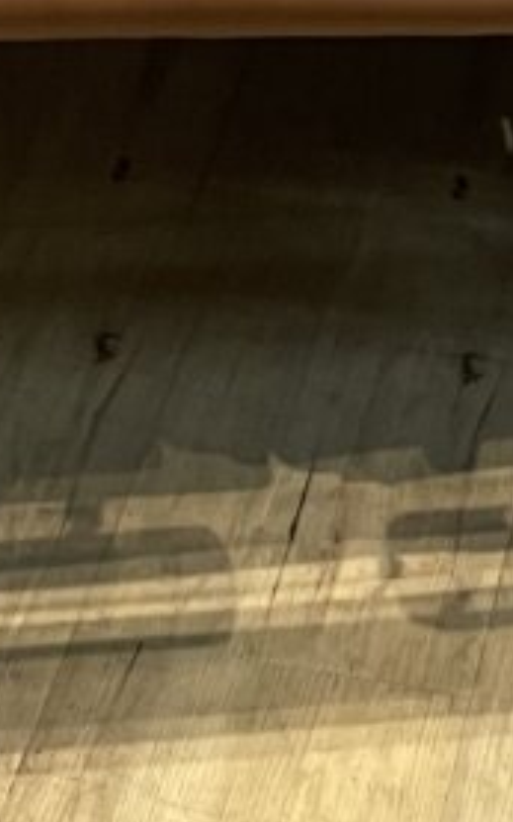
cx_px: 454
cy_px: -1027
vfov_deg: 11.4
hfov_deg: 8.2
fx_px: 3559
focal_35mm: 159
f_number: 1.6
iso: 100
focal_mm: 4.2
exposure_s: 1/60
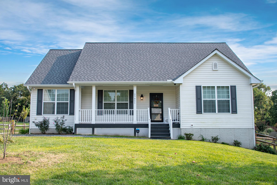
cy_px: 92
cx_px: 138
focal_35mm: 36
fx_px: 277
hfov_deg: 53.1
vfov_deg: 36.9
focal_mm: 24
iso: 160
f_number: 3.8
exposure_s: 1/640
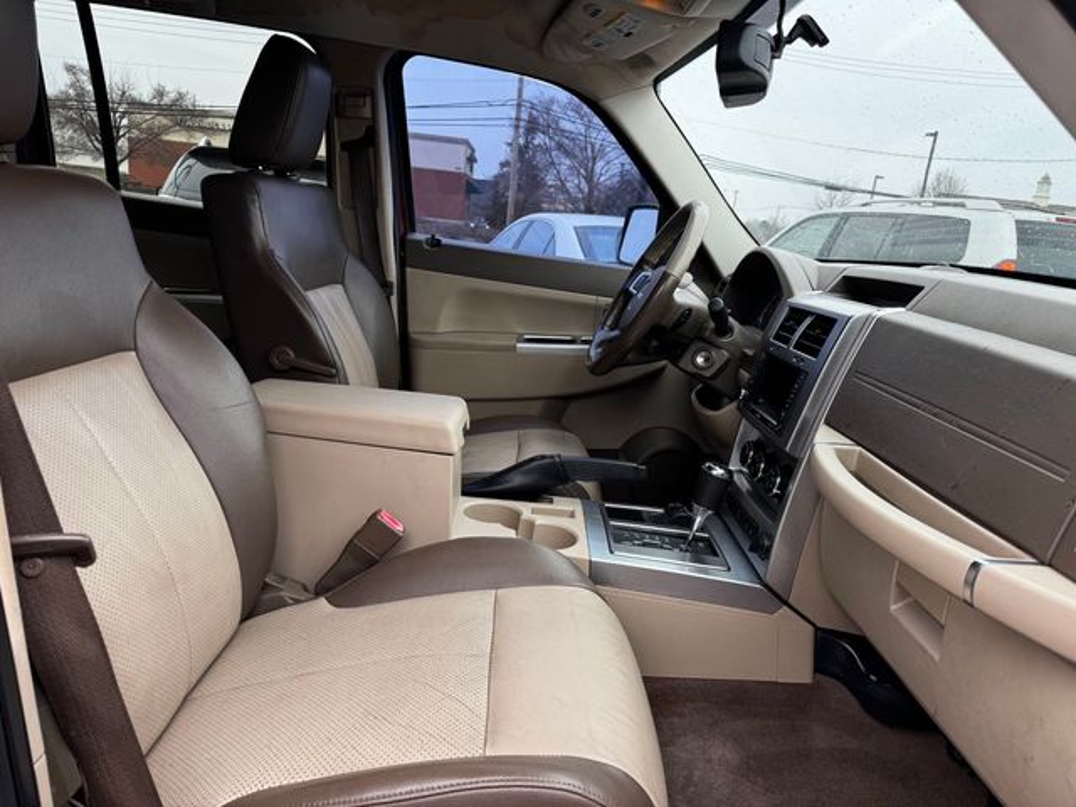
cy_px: 404
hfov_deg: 71.6
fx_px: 746
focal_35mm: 24
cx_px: 538
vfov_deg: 56.8
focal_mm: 6.76
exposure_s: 1/387
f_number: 1.78
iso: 80
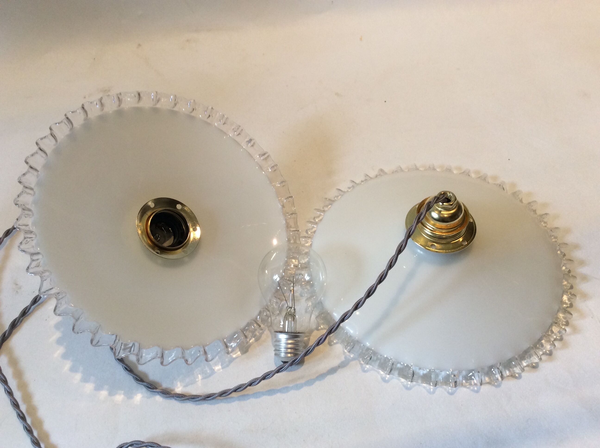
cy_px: 224
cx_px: 300
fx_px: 554
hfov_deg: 56.9
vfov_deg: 44.1
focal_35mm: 32
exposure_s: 1/25
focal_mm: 3.3
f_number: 2.4
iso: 80
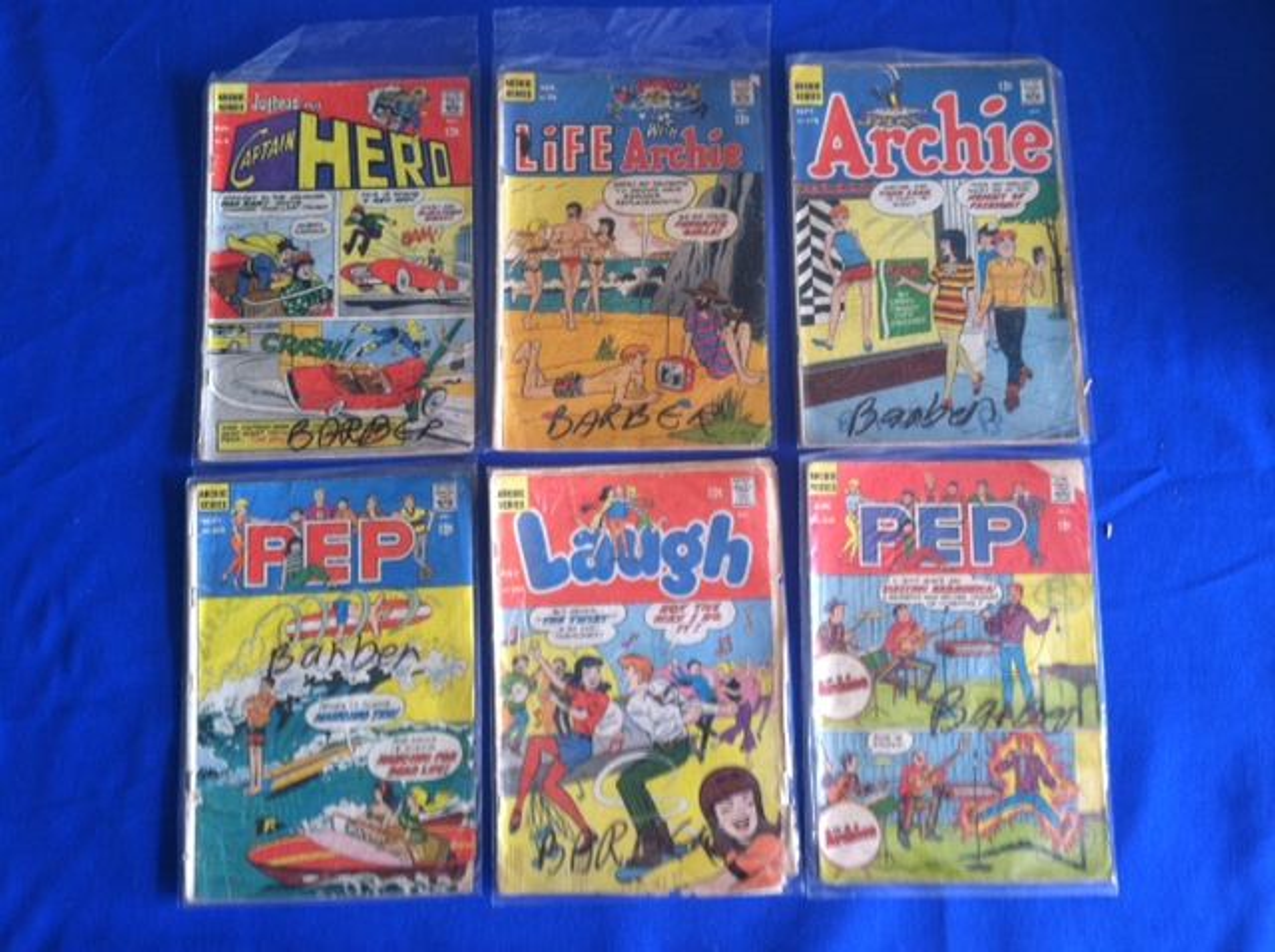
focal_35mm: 35
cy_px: 476
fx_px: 1287
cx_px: 638
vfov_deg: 40.6
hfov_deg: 52.7
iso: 80
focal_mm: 3.85
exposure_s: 1/17
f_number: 2.8
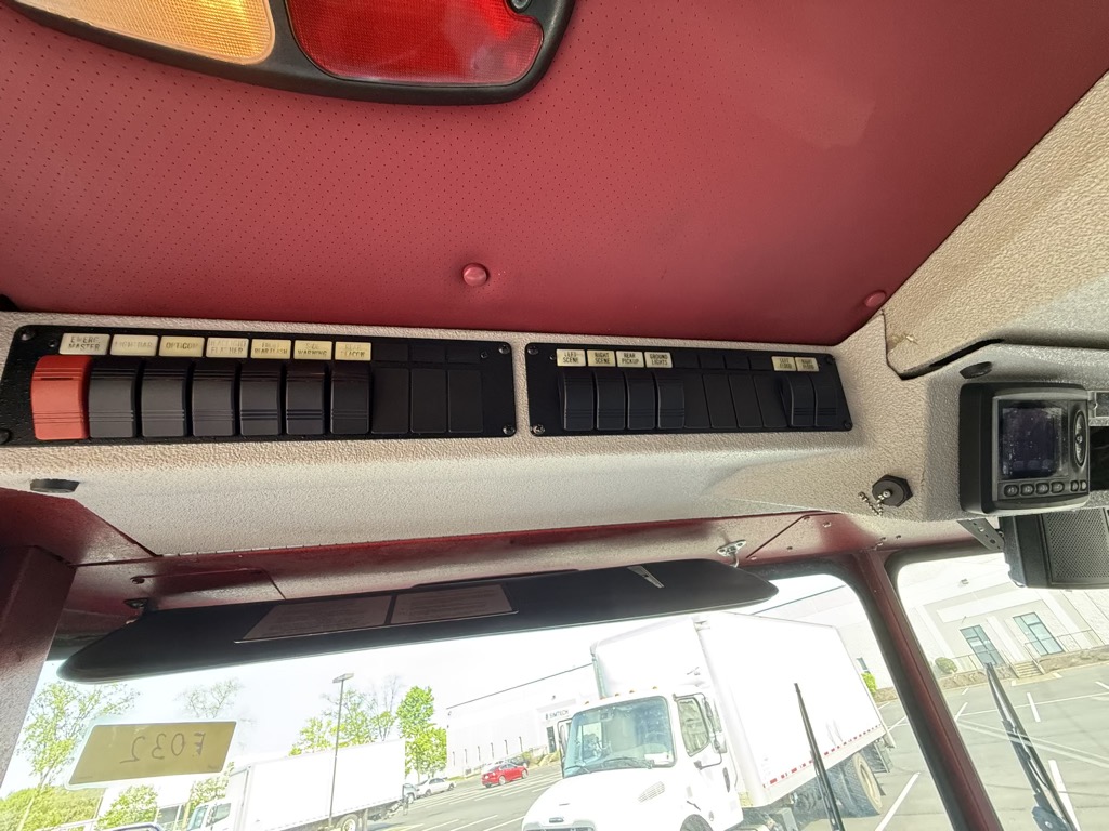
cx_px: 554
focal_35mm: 14
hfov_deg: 102.1
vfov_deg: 85.7
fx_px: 449
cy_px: 416
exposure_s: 1/99
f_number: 2.2
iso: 320
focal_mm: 2.22
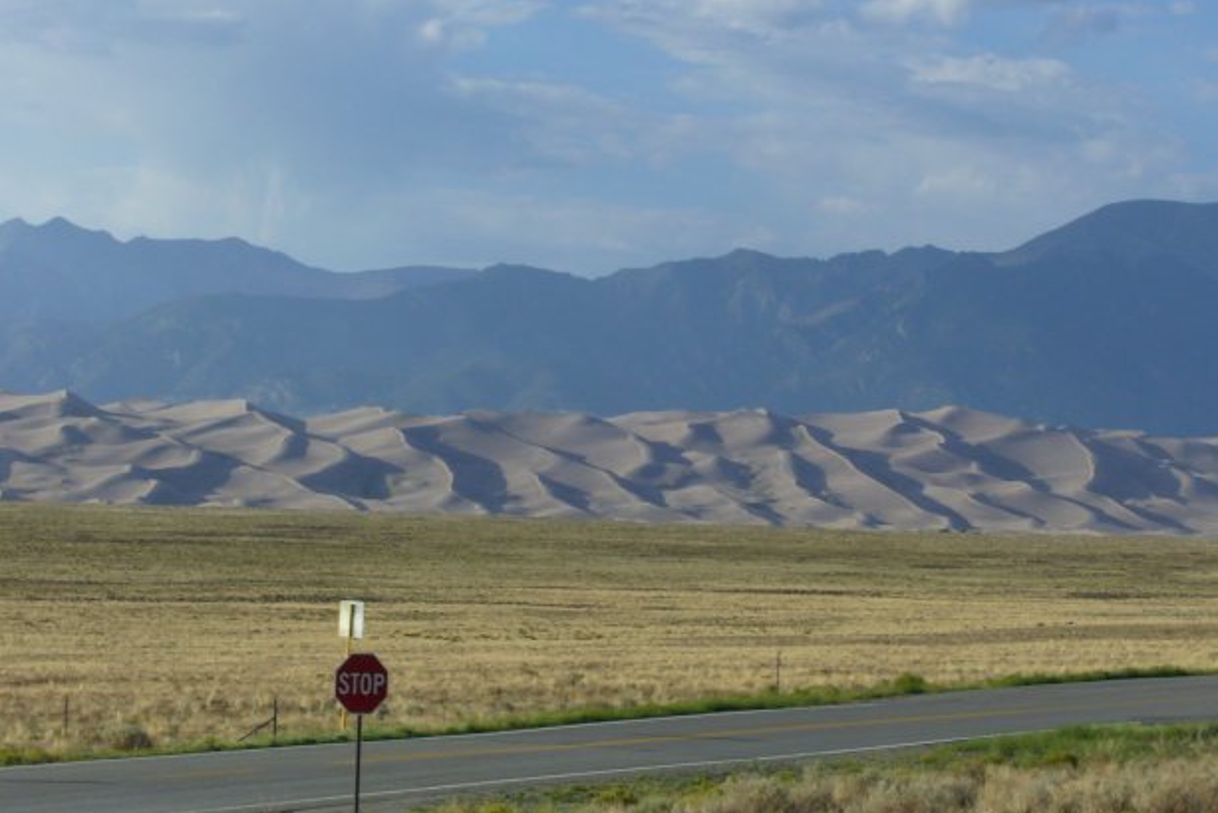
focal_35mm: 114
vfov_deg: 12.0
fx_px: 3858
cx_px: 602
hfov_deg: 17.9
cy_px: 411
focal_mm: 17.4
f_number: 10
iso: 100
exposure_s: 1/160
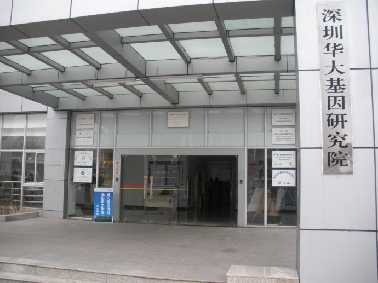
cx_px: 189
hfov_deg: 51.4
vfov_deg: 39.6
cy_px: 142
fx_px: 393
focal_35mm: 36
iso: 64
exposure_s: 1/83.2
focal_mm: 6.3
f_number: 3.5
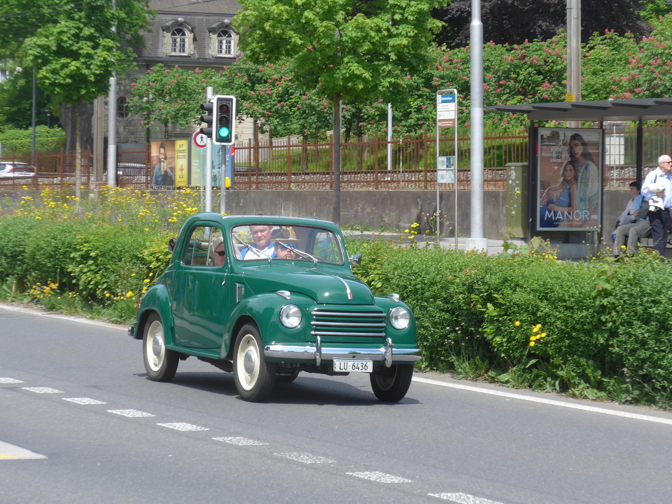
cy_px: 252
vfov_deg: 11.2
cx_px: 336
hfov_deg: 14.9
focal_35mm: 132
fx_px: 2563
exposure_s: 1/400
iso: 125
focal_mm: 25.7
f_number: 5.3
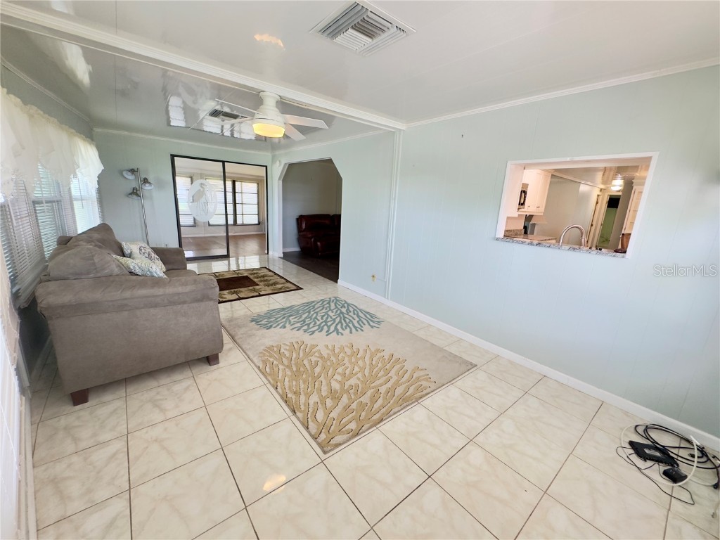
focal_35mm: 14
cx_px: 360
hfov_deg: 102.1
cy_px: 270
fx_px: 291
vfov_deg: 85.7
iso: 400
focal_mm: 2.22
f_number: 2.2
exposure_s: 1/60
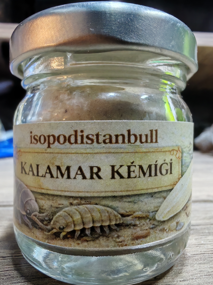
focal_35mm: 27
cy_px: 142
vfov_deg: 65.3
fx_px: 222
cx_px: 106
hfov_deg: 51.4
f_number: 2.2
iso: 200
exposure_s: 1/33
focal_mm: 1.96
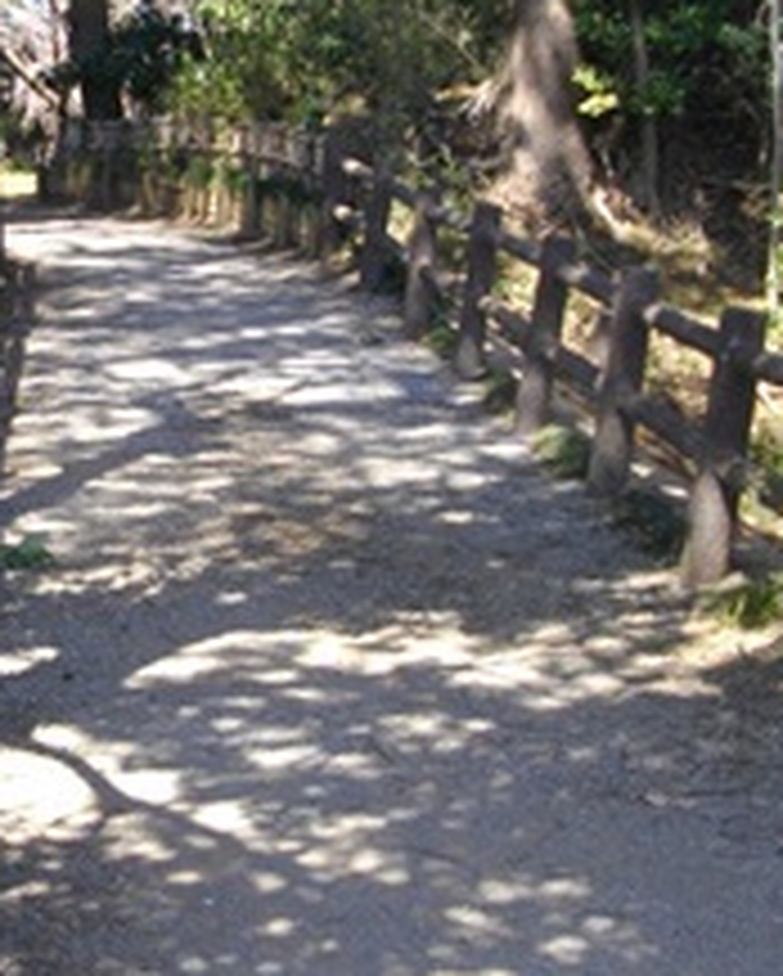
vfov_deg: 26.2
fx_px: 2083
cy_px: 322
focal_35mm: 72
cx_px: 104
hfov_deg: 20.9
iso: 100
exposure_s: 1/200
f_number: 2.9
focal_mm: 5.7
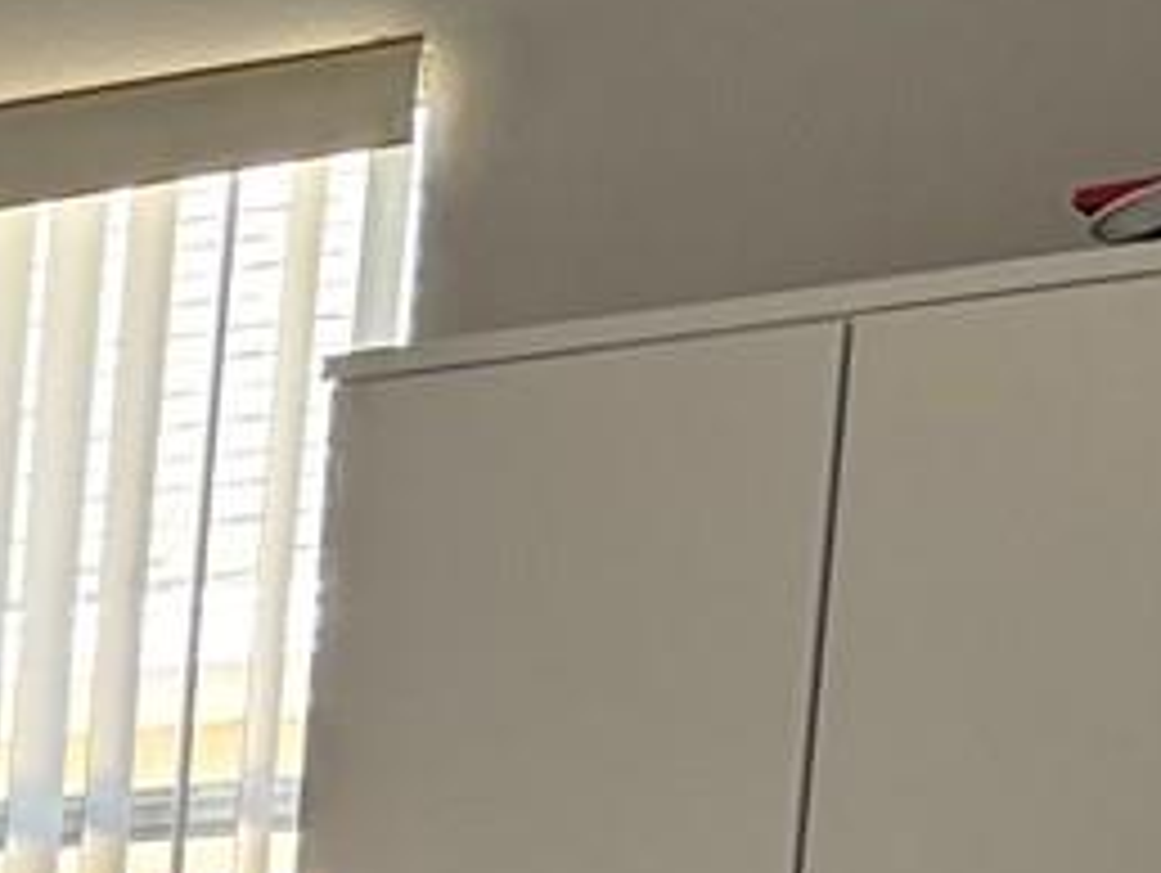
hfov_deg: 10.7
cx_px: -1521
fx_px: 5405
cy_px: 2560
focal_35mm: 161
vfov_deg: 8.0
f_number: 1.6
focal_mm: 5.96
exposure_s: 1/120
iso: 125
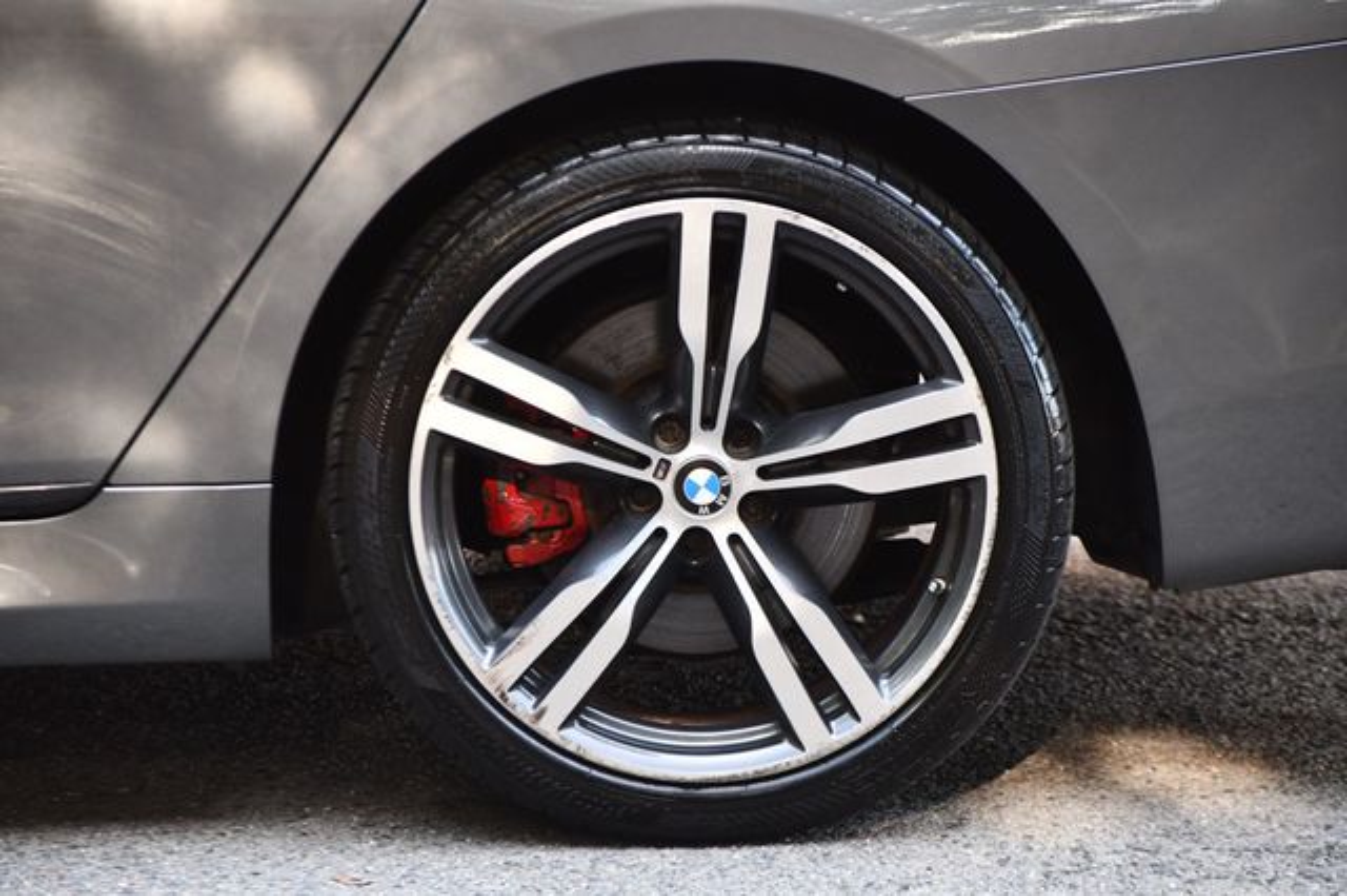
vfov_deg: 6.8
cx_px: 674
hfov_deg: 10.2
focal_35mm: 202
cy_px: 448
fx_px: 7554
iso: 1400
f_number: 4.8
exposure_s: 1/250
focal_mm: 135
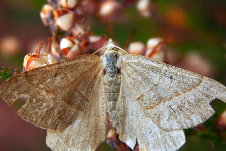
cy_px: 91
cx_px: 115
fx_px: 1619
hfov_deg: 8.0
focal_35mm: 258
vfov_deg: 5.3
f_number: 5.4
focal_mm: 37.1
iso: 400
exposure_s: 1/250
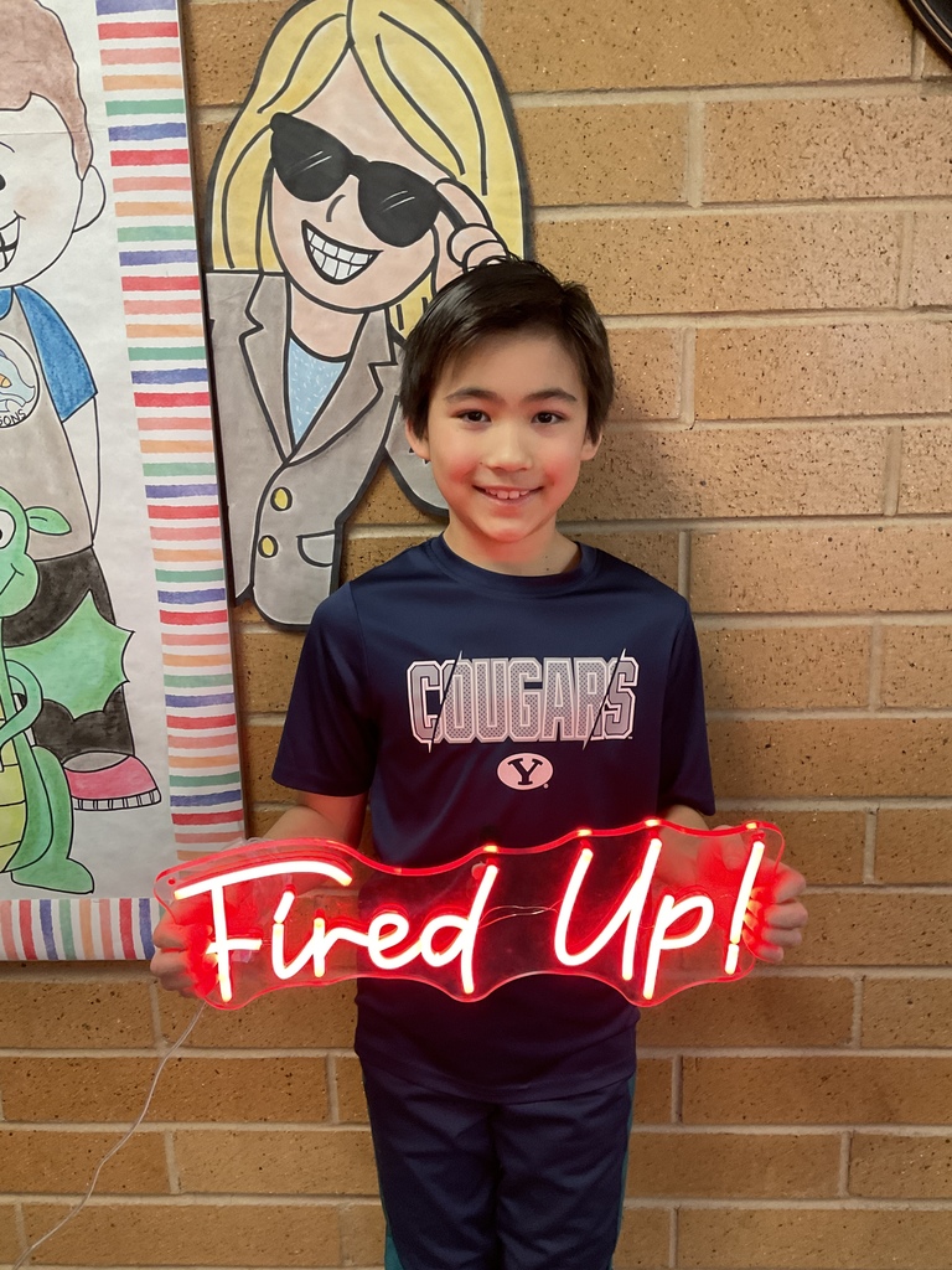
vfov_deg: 61.7
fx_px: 1063
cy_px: 635
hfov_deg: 48.2
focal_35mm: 29
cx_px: 476
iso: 200
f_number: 1.8
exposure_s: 1/60
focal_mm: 3
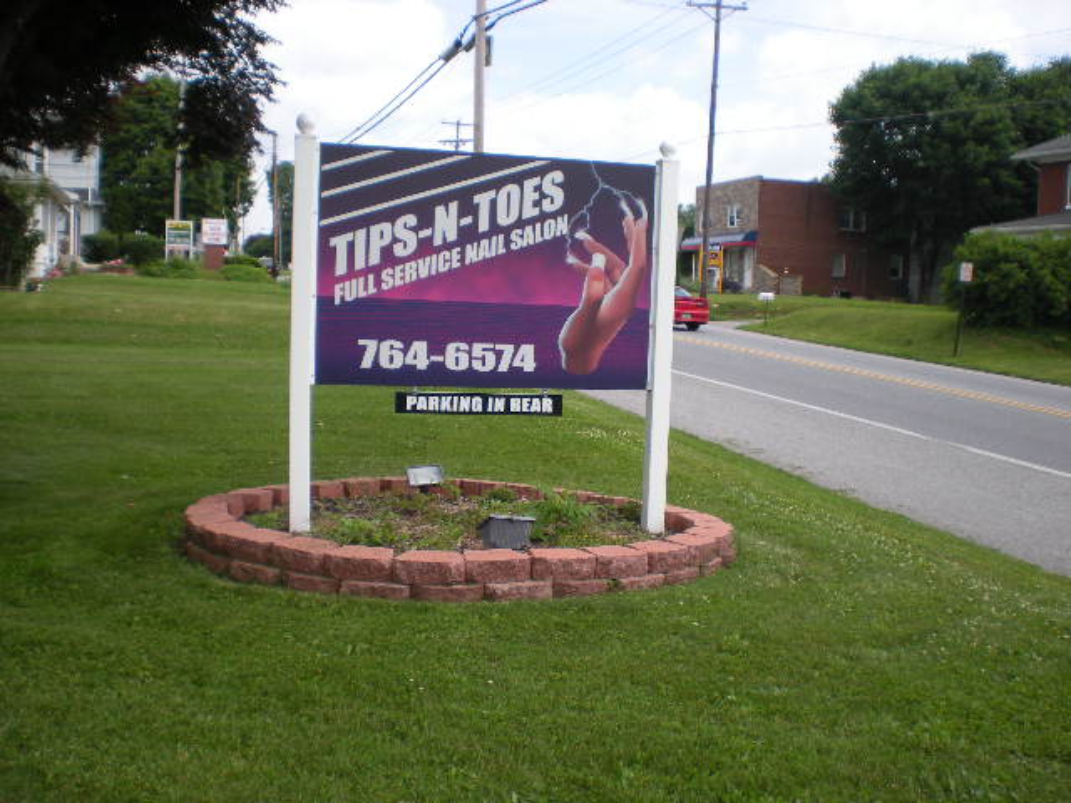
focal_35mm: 38
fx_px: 1176
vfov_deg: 37.7
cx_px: 536
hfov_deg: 49.0
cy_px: 402
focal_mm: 6.3
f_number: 4.6
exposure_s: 1/277
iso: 64
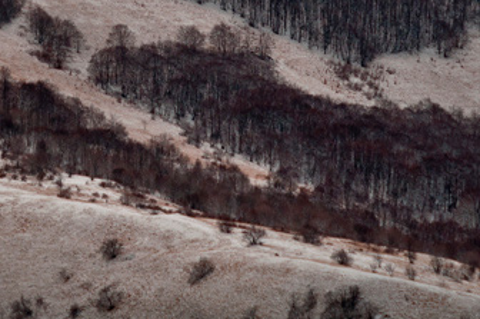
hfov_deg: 4.9
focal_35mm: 423
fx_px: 5638
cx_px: 51
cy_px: -143
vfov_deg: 3.2
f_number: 8
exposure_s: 1/60
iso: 200
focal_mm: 95
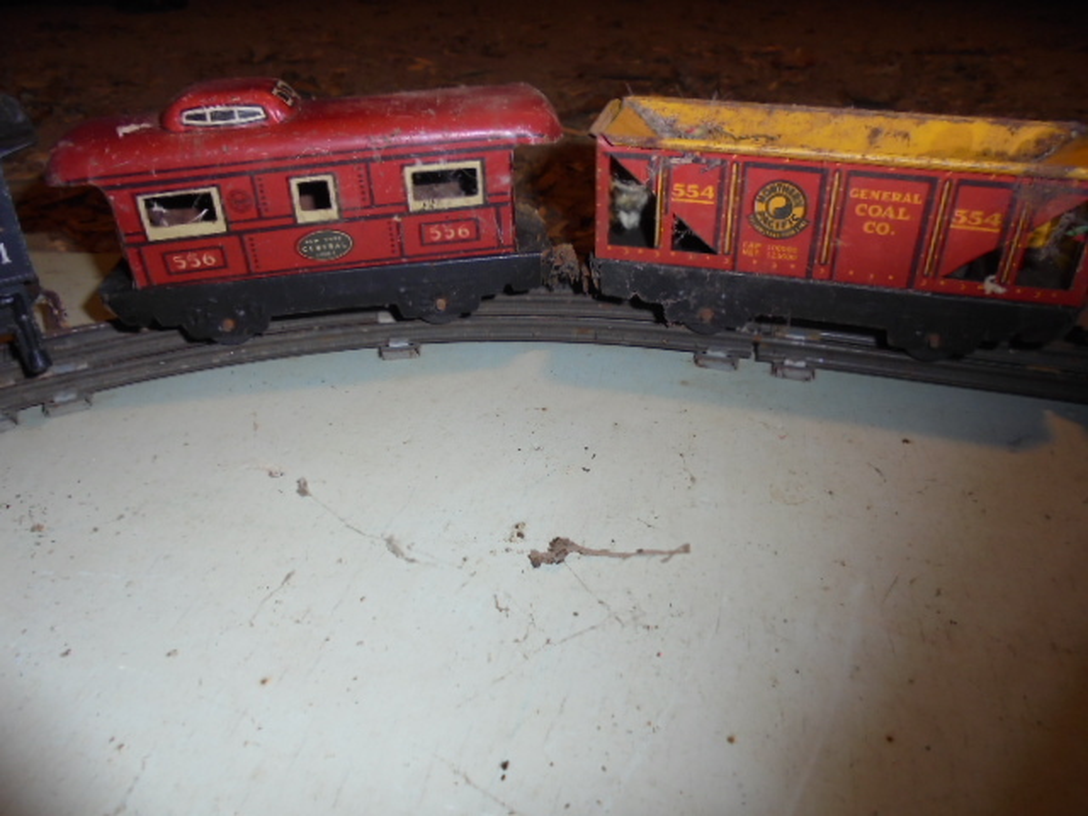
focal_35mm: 26
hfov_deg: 67.3
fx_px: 817
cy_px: 408
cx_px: 544
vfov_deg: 53.1
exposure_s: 1/30
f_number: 3.5
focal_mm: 4.6
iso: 160
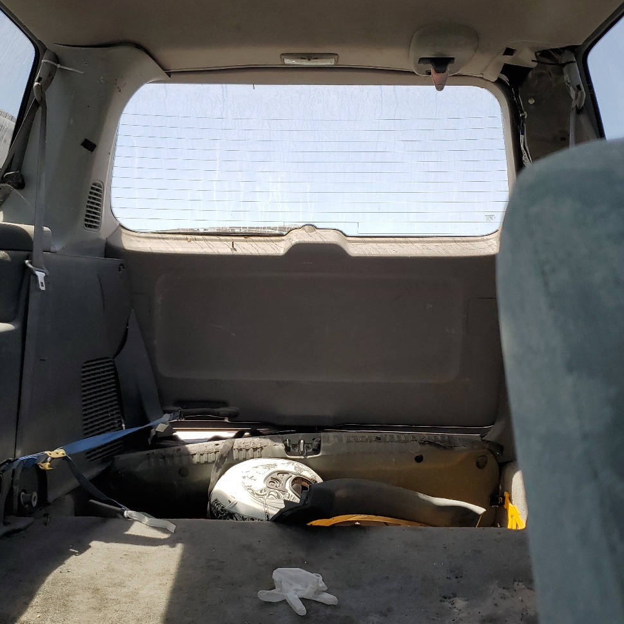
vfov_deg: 43.9
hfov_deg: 43.8
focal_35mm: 38
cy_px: 306
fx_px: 775
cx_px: 283
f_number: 1.5
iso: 50
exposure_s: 1/345
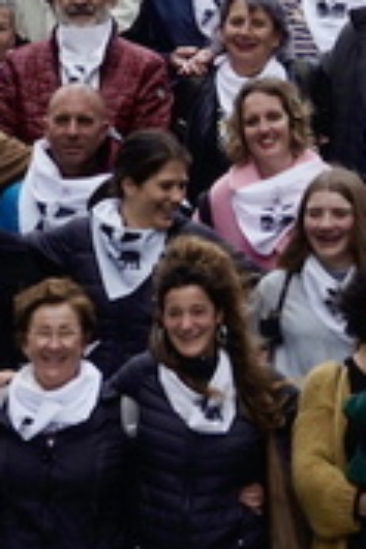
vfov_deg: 3.4
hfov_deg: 2.3
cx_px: 546
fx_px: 9149
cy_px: -158
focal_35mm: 600
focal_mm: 146
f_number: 7.1
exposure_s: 1/400
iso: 640
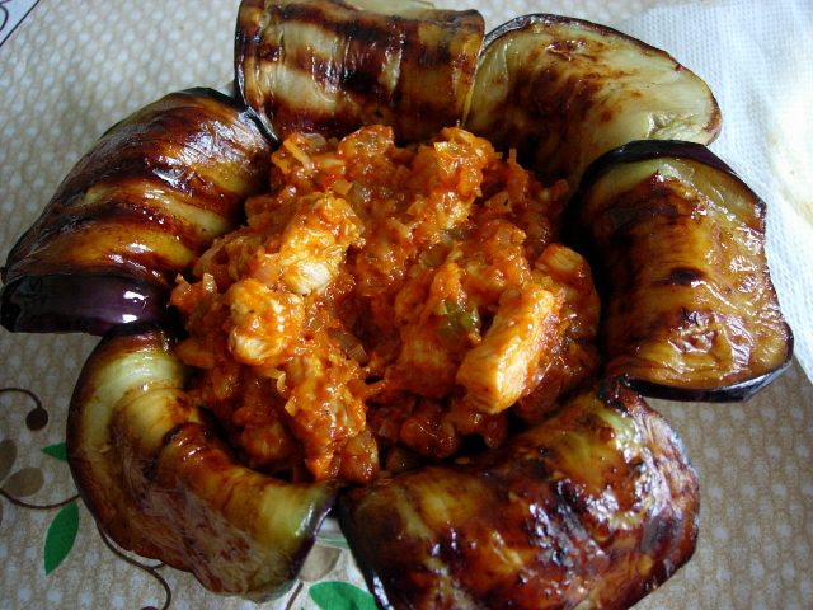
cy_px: 305
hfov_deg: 49.0
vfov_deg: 37.7
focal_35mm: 38
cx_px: 406
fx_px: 892
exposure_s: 1/9.7
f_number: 2.8
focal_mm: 7.8
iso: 200
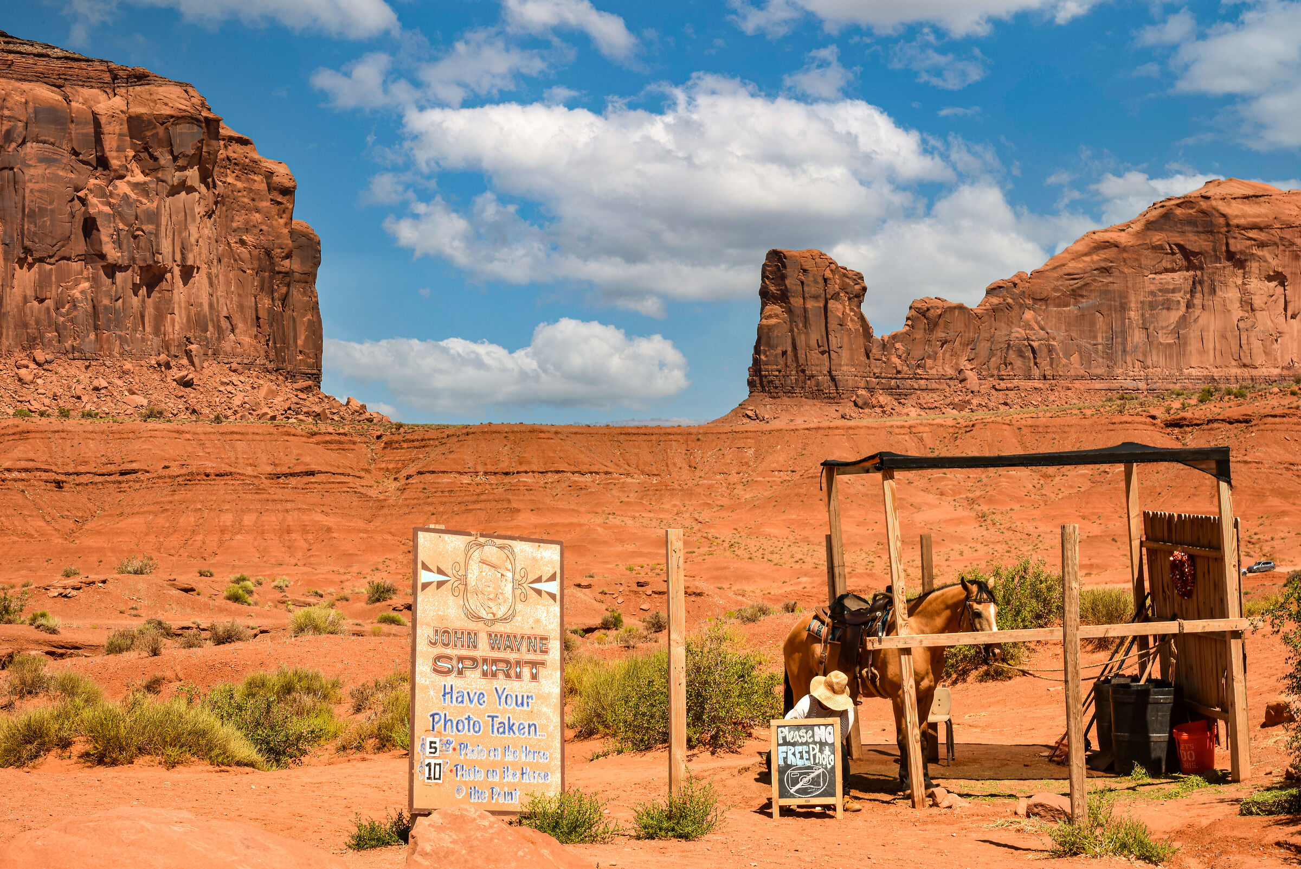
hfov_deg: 30.9
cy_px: 434
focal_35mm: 65
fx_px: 2350
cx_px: 650
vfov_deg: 20.9
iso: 160
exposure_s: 1/80
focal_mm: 65
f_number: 18
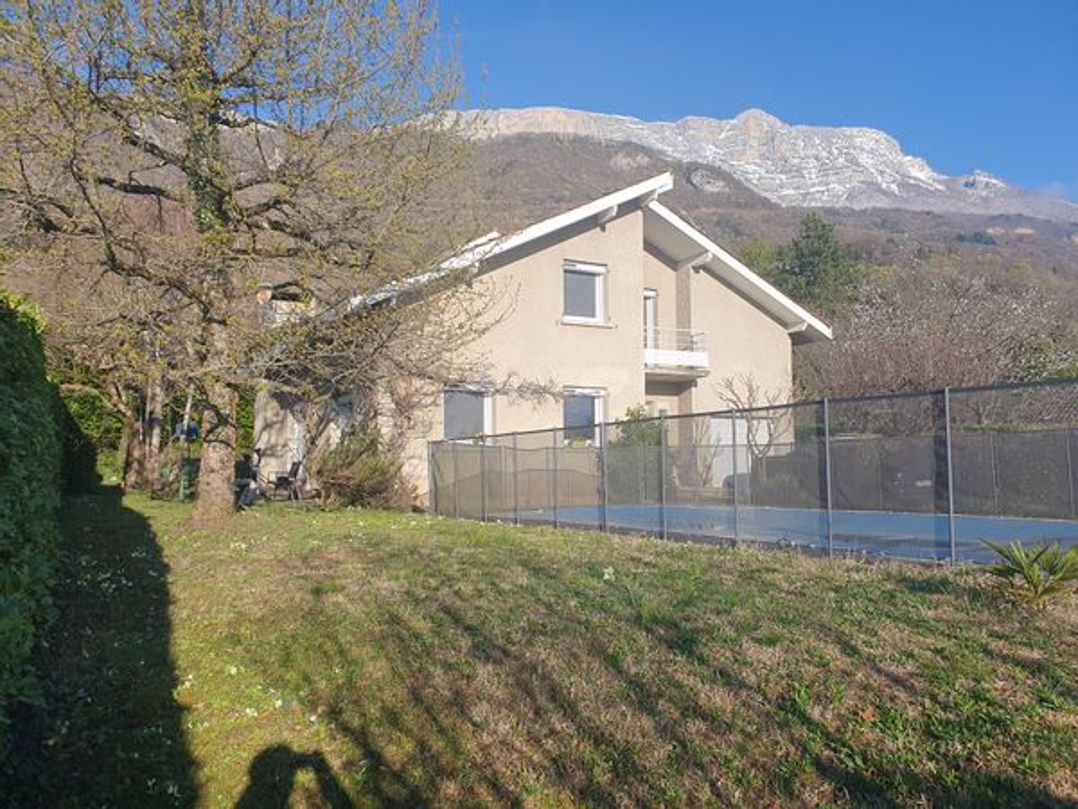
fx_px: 810
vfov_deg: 53.1
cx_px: 539
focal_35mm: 26
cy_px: 404
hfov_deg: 67.3
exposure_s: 1/1592
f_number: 2.4
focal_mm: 4.32
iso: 50
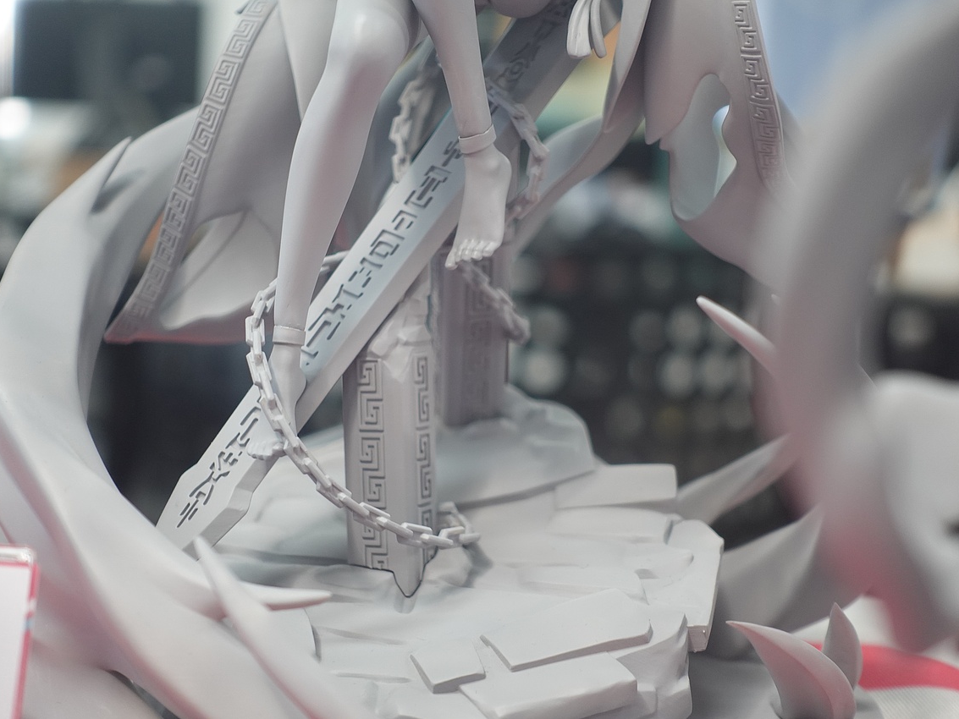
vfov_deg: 19.4
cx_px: 449
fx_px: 2106
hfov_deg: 25.7
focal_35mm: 76
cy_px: 360
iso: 400
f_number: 2.8
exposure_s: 1/80
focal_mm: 25.7
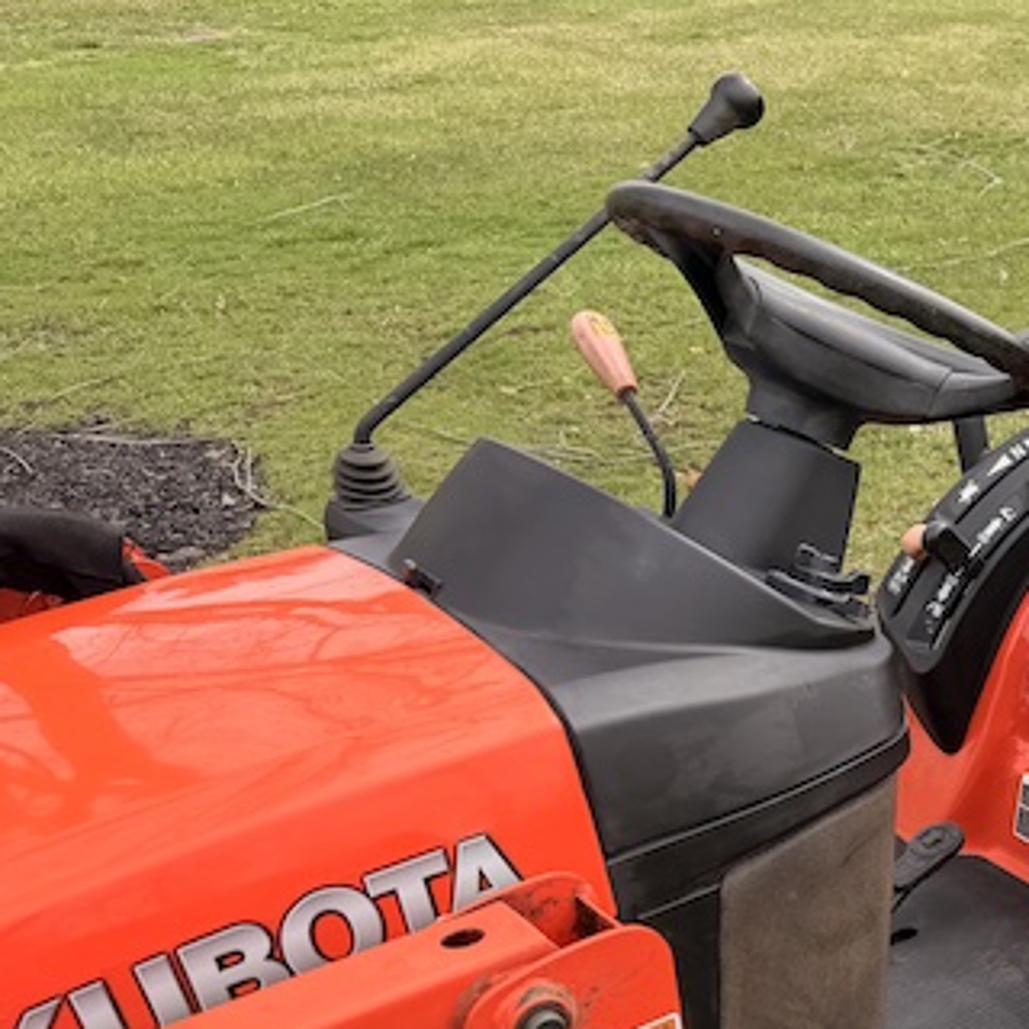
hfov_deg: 28.4
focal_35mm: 53
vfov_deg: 31.7
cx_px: 1203
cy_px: 749
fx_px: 1782
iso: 80
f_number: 1.78
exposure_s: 1/1522
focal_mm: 6.76
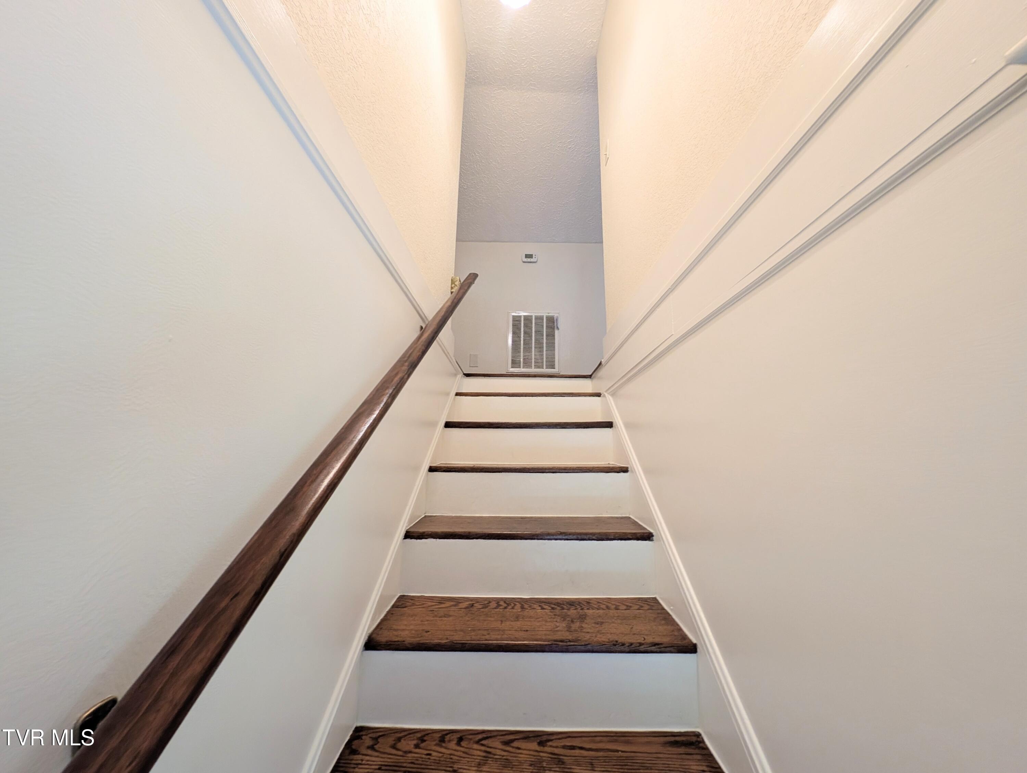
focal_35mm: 12
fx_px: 356
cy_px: 386
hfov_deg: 110.5
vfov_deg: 94.6
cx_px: 514
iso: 133
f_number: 1.95
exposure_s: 1/60
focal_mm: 2.23
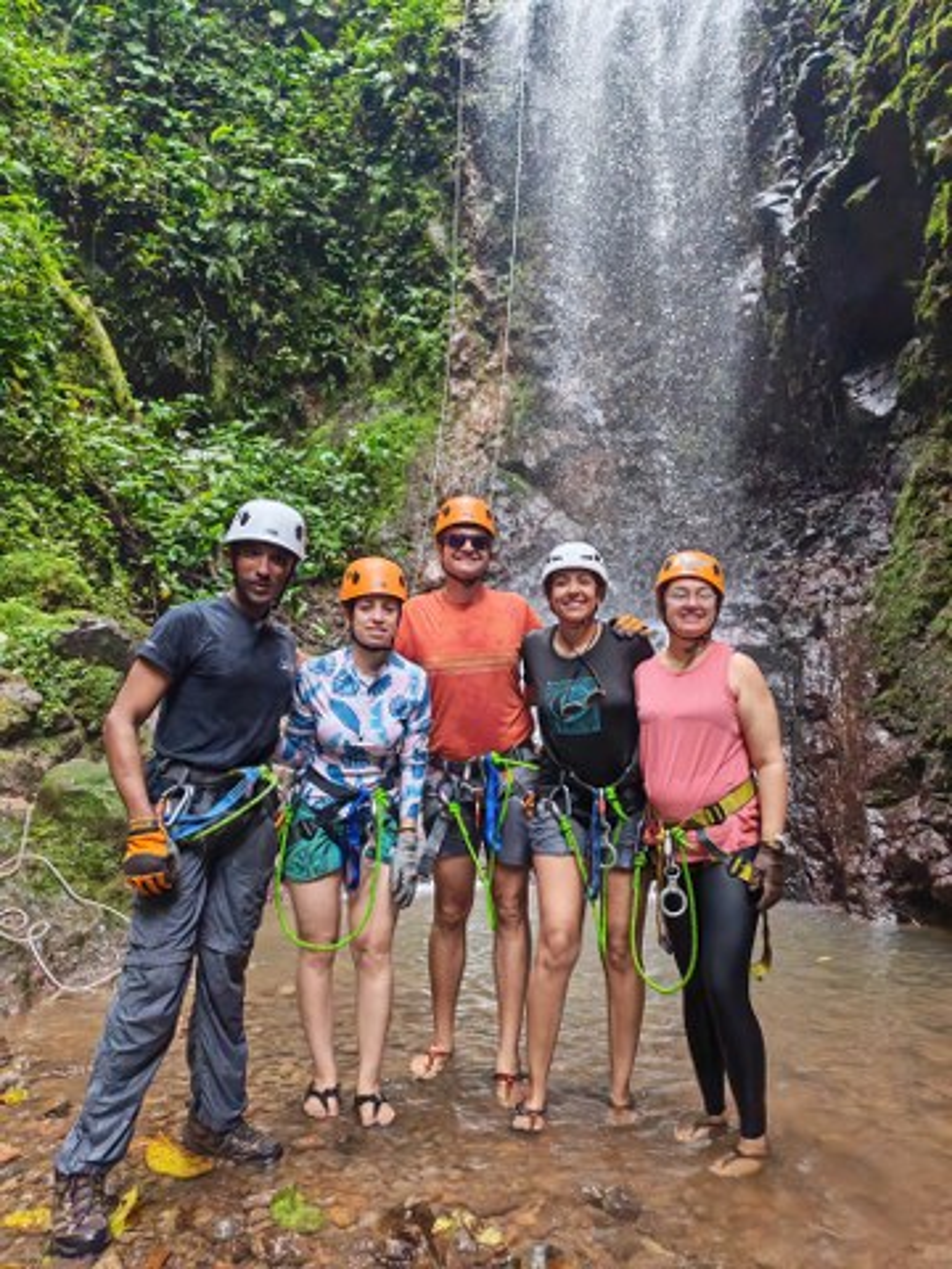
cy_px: 634
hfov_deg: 56.8
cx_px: 476
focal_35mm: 24
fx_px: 880
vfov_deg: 71.6
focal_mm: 6.12
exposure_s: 1/1300
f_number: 1.9
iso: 6400
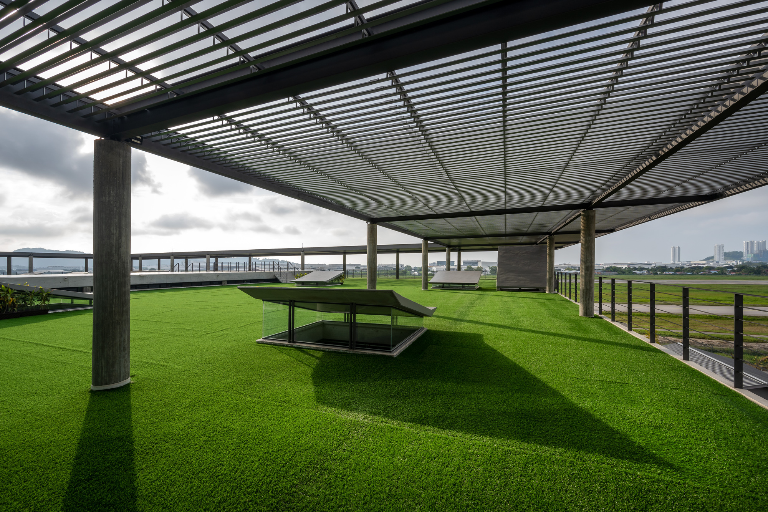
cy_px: 256
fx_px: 299
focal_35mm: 14
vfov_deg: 81.2
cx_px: 384
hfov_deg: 104.3
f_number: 13
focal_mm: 14
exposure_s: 1/60
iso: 100
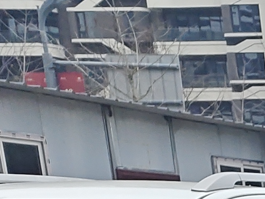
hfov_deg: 9.5
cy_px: 546
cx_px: 850
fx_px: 1141
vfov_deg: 8.7
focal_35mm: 149
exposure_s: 1/144
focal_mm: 5.56
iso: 106
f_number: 1.88
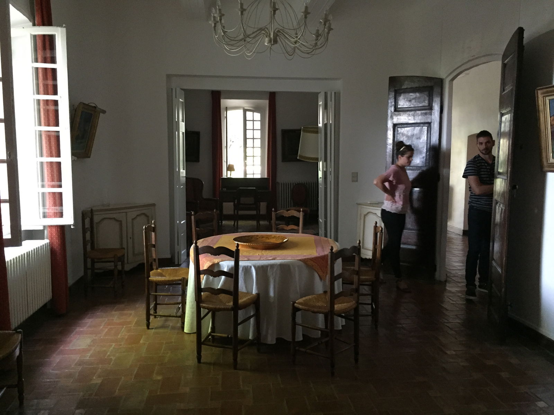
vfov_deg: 48.2
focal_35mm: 29
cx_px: 277
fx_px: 464
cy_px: 208
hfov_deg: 61.7
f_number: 2.2
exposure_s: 1/17
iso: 320
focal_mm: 4.15
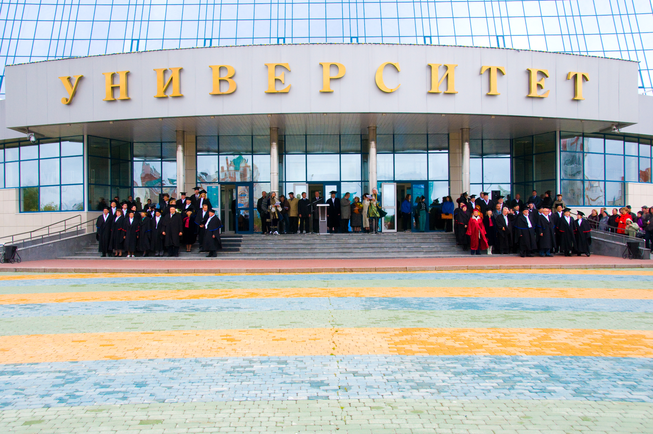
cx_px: 326
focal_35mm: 36
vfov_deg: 36.8
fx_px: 652
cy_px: 217
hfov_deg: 53.2
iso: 1000
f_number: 8
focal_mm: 24
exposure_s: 1/250
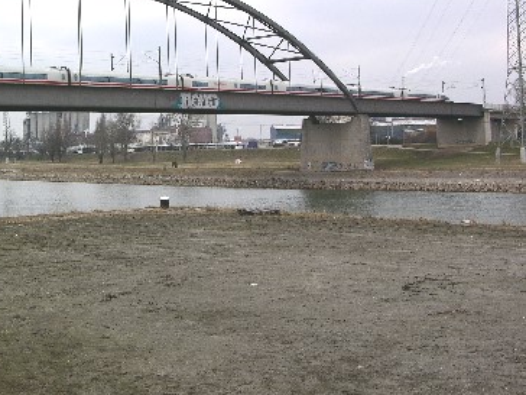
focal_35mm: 58
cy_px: 114
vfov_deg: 25.0
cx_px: 103
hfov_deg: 32.3
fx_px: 881
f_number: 7.1
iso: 50
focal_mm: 9.2
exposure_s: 1/99.2
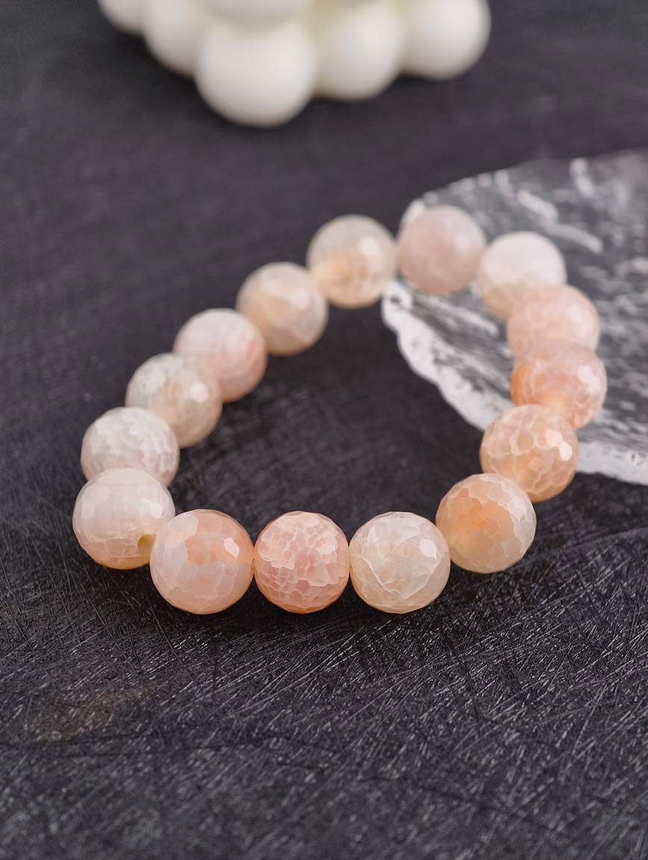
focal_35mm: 85
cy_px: 430
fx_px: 2116
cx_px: 324
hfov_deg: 17.4
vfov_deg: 23.0
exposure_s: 1/160
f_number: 2.67
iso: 125
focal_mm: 22.48
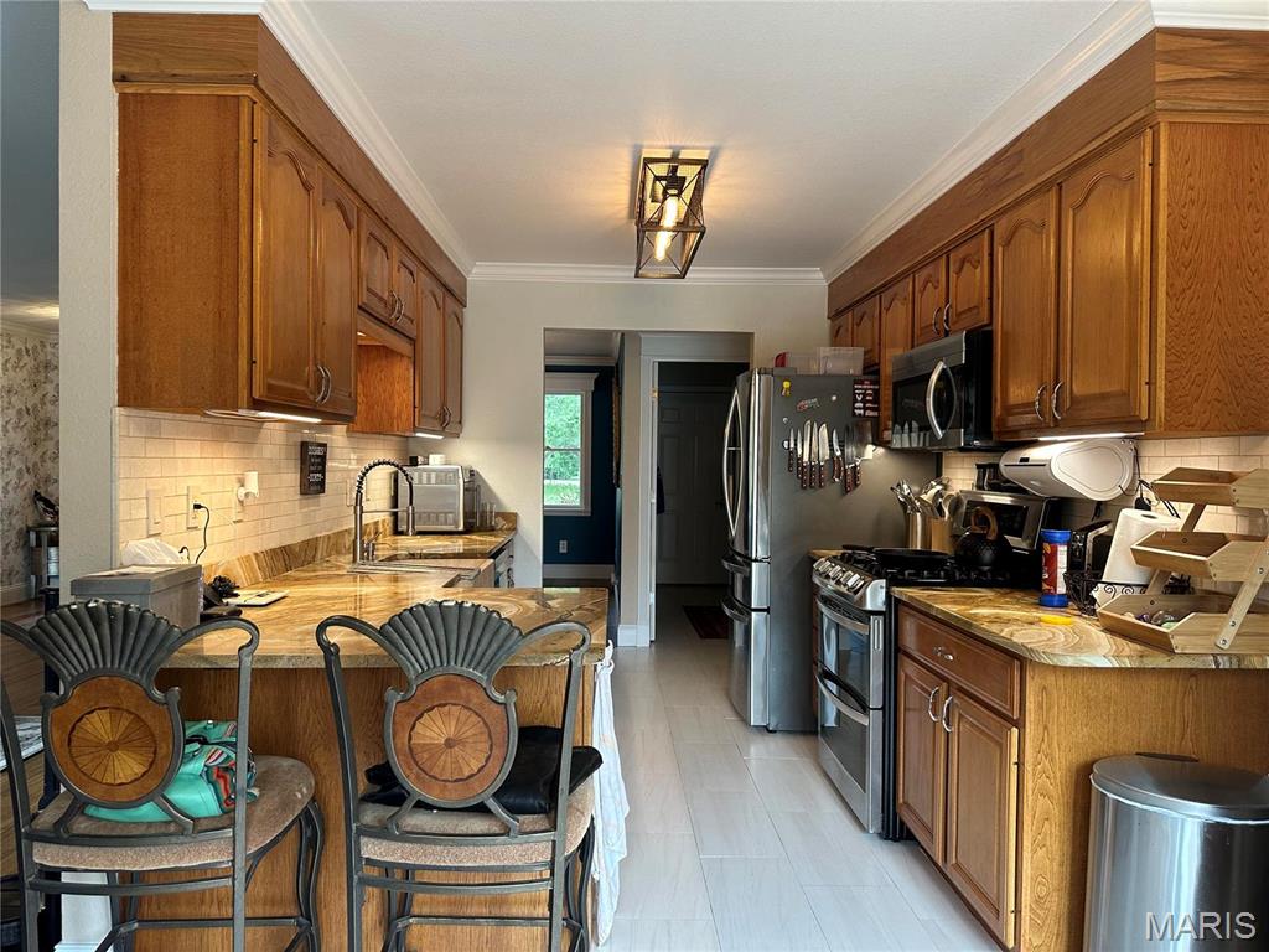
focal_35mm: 24
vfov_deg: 56.8
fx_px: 880
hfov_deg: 71.6
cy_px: 476
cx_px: 634
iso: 200
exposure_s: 1/120
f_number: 1.78
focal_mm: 6.86
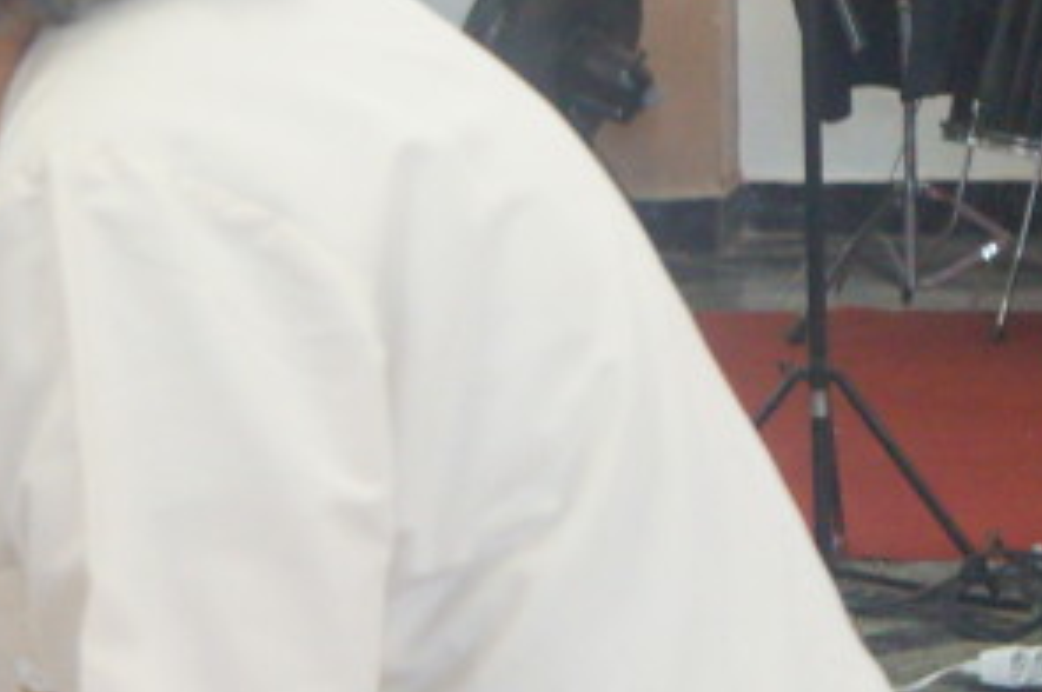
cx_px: -155
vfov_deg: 6.3
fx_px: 6332
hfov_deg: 9.3
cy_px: 113
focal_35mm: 219
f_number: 4.5
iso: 3200
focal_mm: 42
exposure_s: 1/125
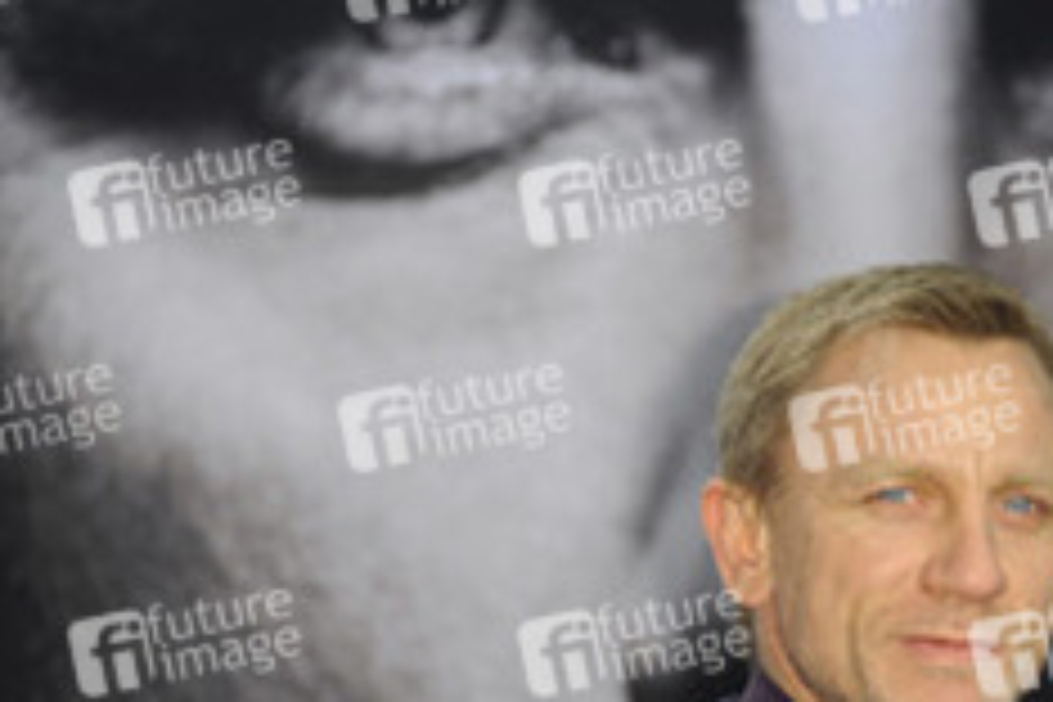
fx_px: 14068
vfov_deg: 2.9
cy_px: 531
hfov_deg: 4.3
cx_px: 965
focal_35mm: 481
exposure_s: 1/160
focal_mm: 250
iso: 1000
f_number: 5.6
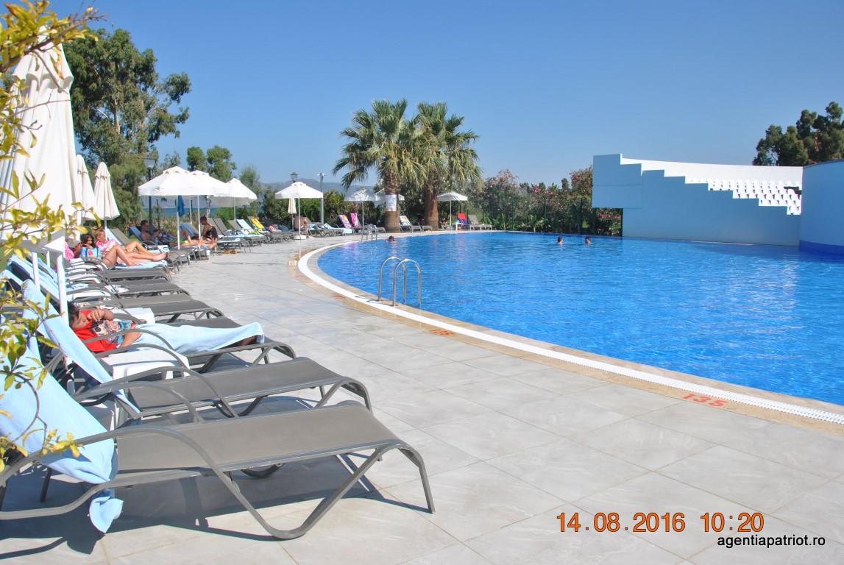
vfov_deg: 48.1
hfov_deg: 67.3
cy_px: 282
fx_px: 634
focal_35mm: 27
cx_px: 422
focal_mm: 18
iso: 100
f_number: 9
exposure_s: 1/320
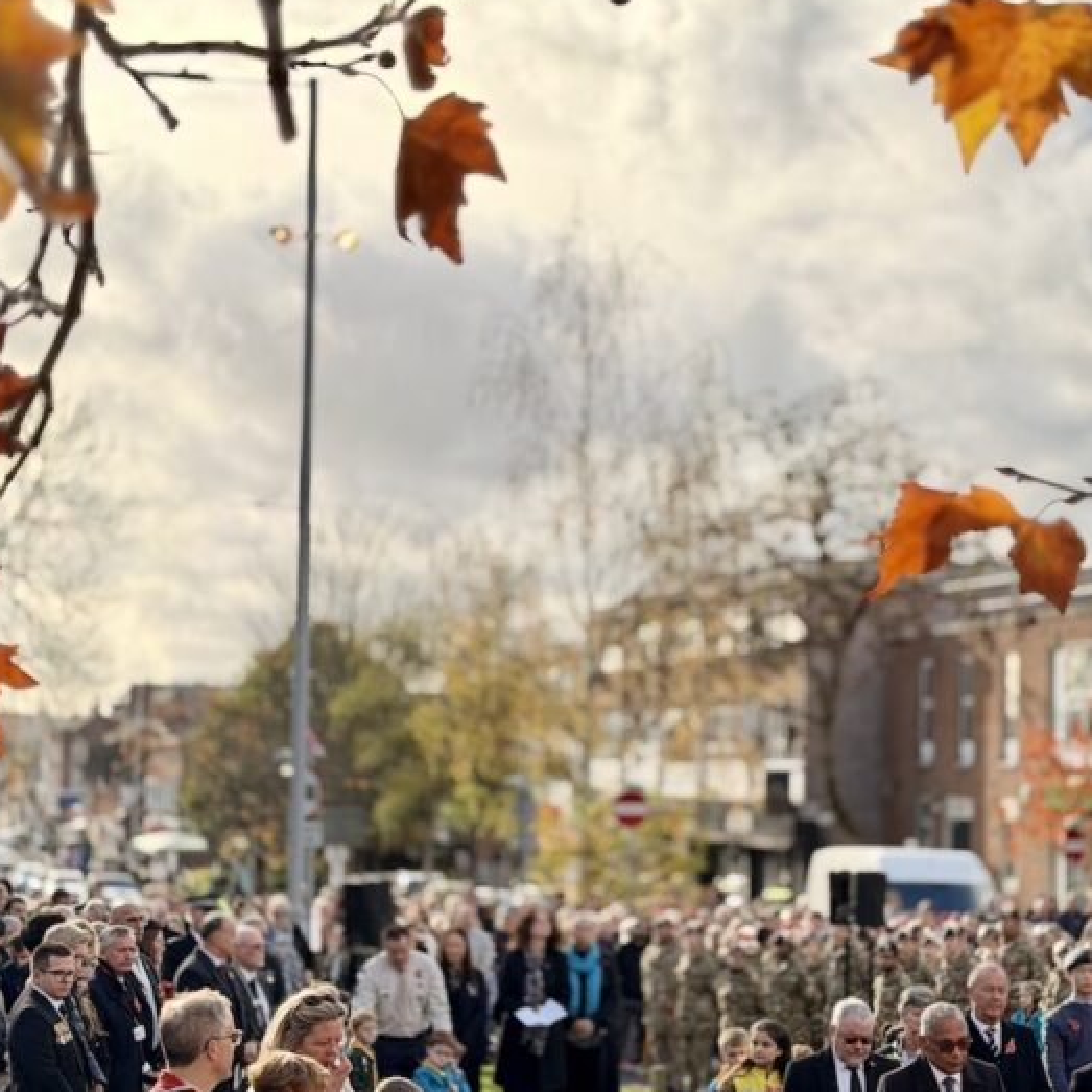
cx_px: 676
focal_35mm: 83
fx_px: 2962
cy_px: 507
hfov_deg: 20.8
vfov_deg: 20.9
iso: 80
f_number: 1.78
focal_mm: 6.76
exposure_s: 1/1100
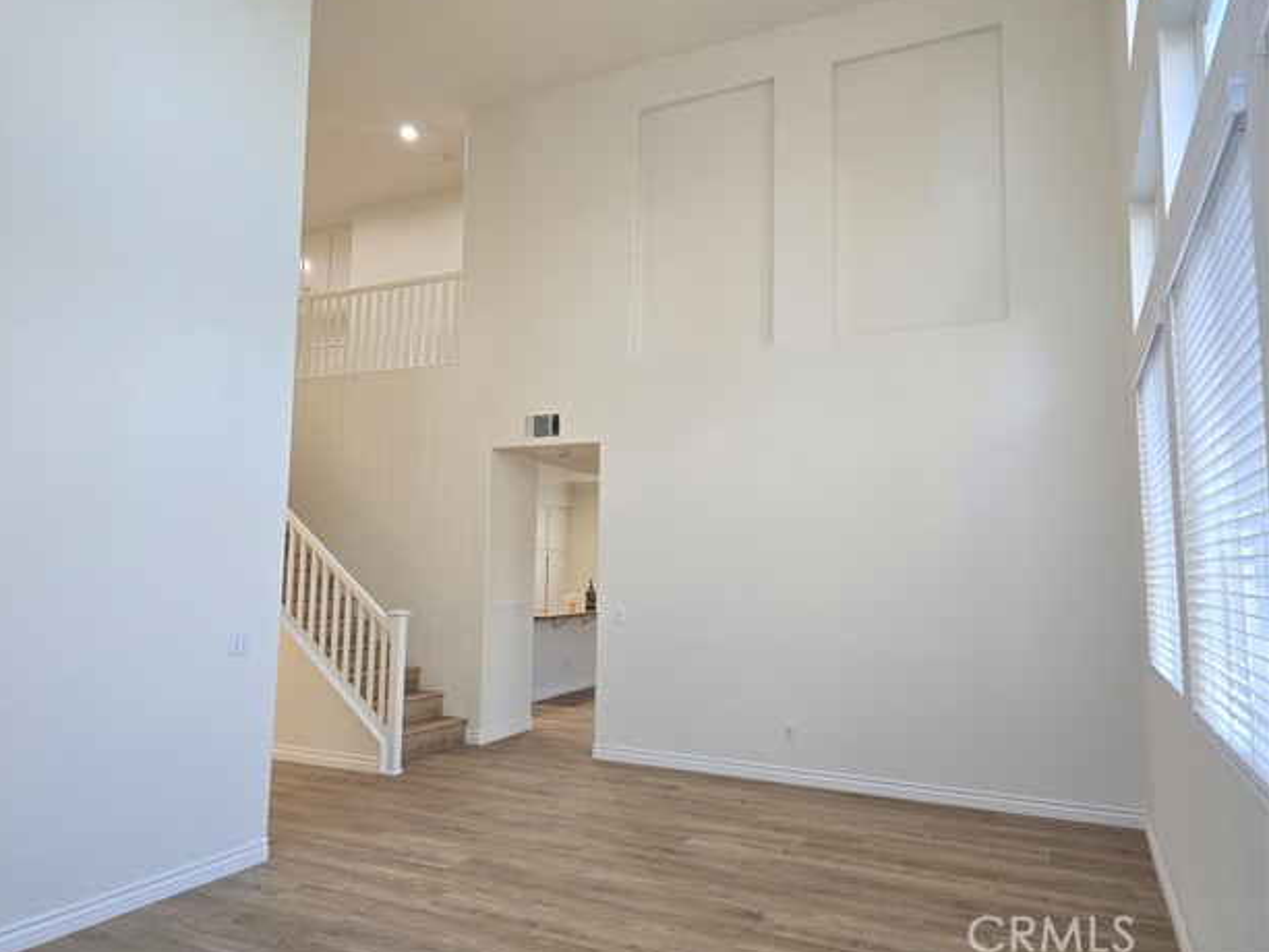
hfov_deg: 71.6
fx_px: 880
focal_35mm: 24
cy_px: 468
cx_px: 609
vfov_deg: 56.8
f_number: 1.7
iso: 250
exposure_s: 1/120
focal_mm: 6.3
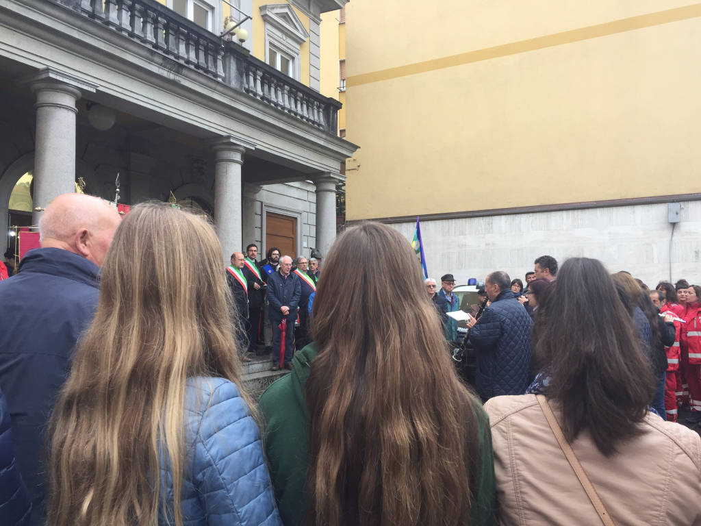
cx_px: 350
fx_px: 587
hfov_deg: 61.7
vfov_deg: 48.2
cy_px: 263
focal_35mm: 29
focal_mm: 4.15
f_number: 2.2
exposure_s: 1/100
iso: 50
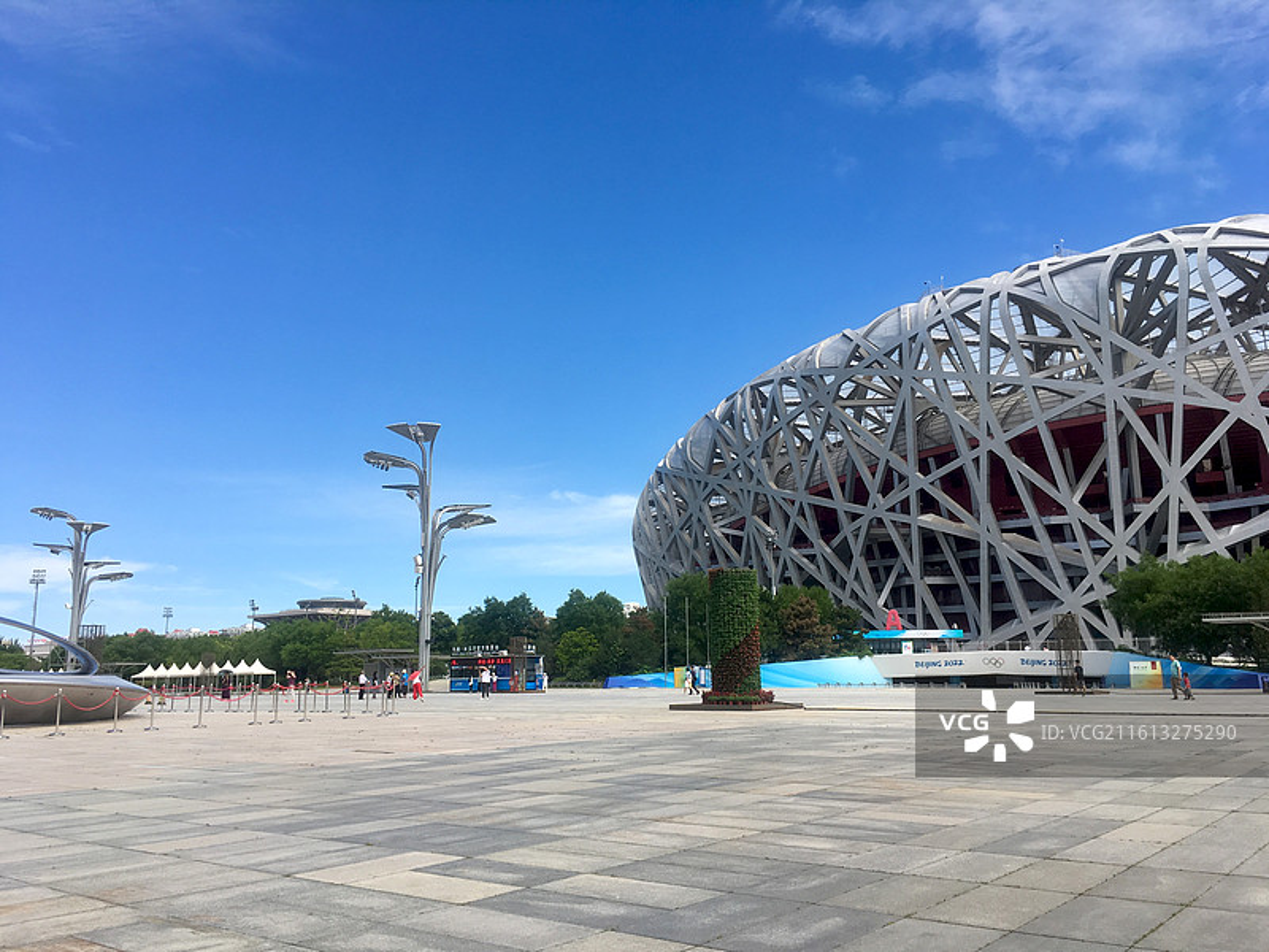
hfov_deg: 61.7
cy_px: 476
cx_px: 634
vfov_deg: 48.2
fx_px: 1063
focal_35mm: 29
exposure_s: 1/974
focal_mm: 4.15
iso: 25
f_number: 2.2
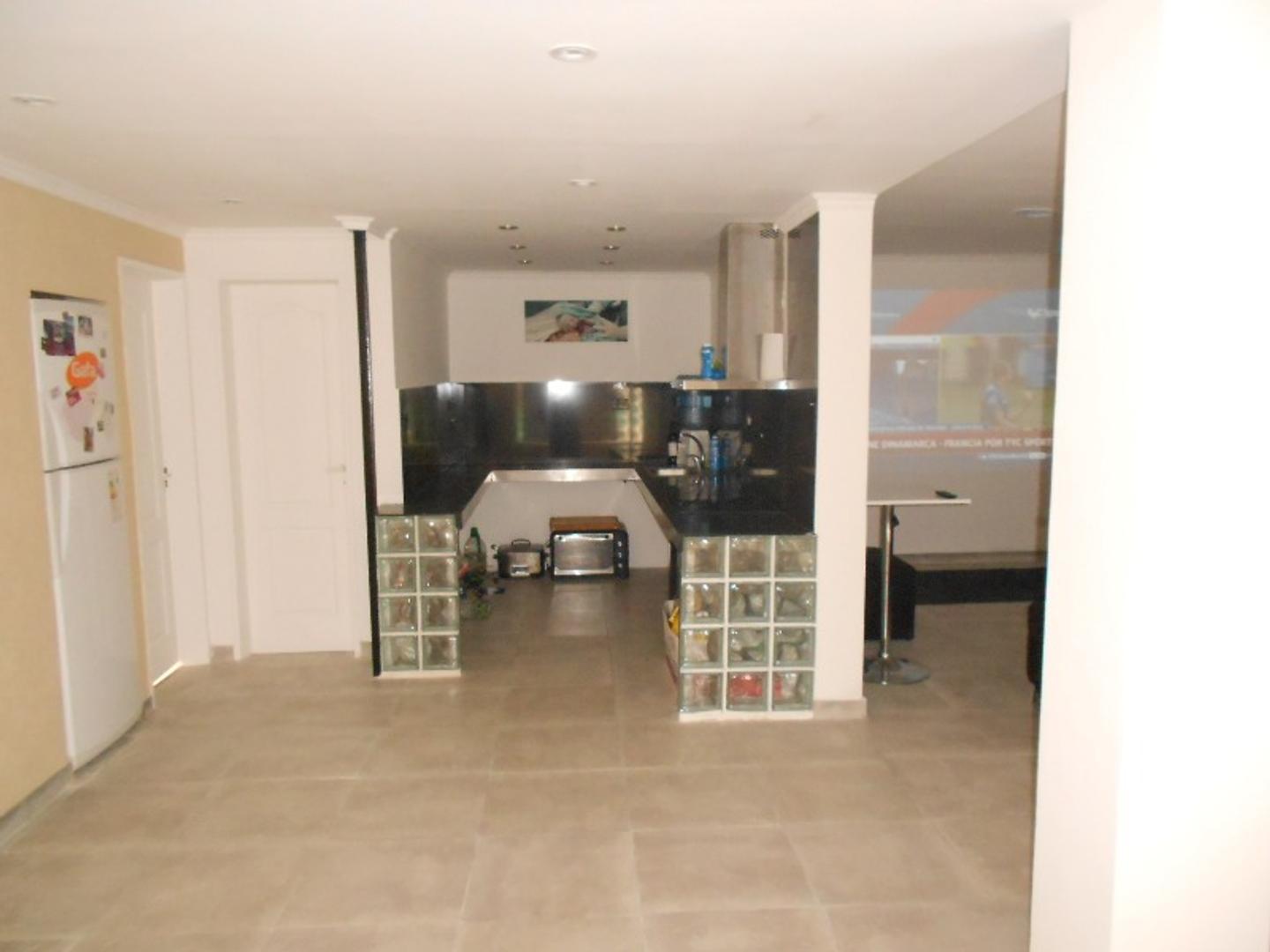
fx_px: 954
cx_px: 635
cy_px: 476
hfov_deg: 67.3
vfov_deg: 53.1
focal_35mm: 26
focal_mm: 4.6
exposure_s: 1/25
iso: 640
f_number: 3.2
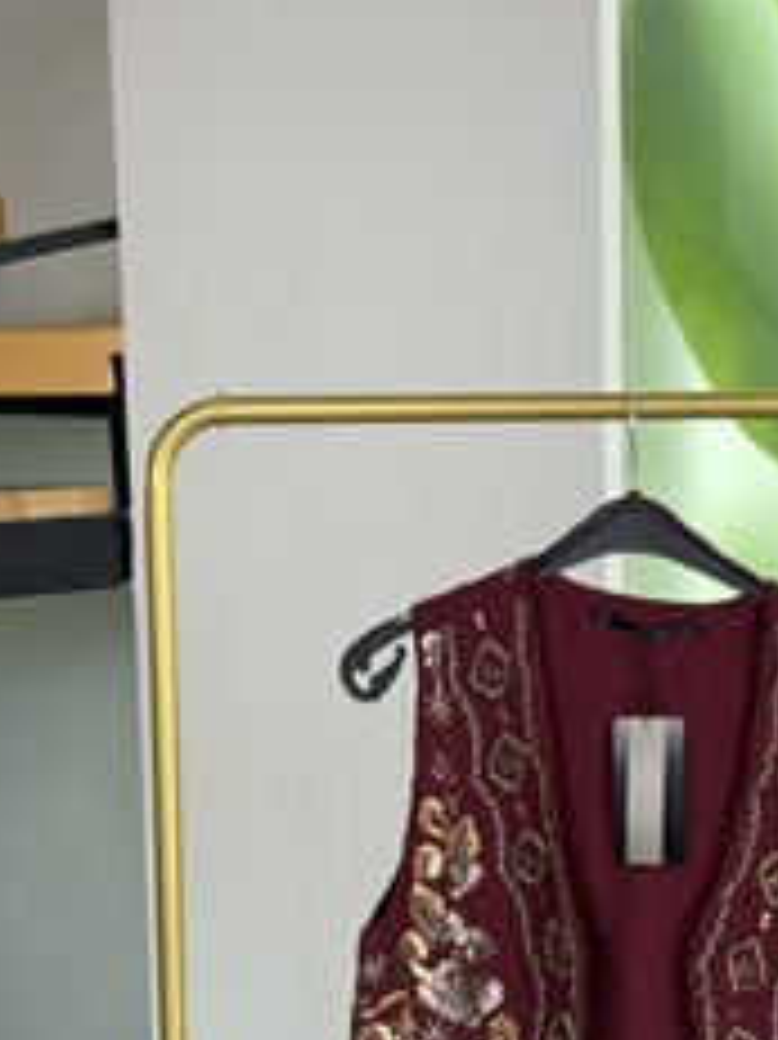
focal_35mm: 86
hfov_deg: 17.0
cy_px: 732
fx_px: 2580
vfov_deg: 22.6
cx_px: 661
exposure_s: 1/218
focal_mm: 6.76
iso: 64
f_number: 1.78
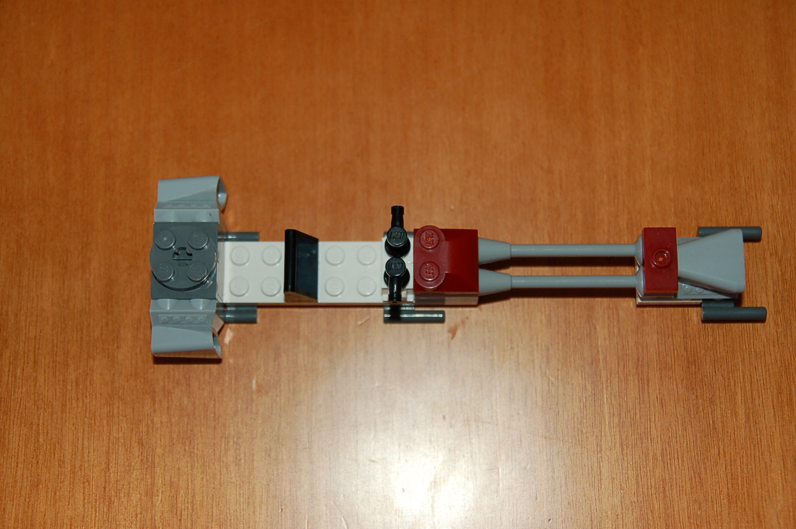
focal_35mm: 69
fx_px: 1524
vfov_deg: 19.7
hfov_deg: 29.3
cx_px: 398
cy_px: 264
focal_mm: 46
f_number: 5
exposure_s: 1/60
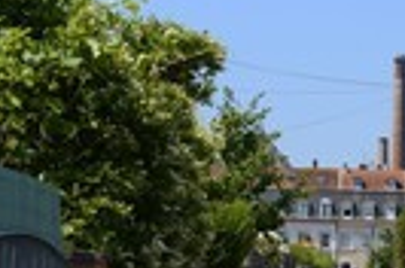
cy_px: 283
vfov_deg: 8.9
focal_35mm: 152
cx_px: 606
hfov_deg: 12.8
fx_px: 1706
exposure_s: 1/200
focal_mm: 48
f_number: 13
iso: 200
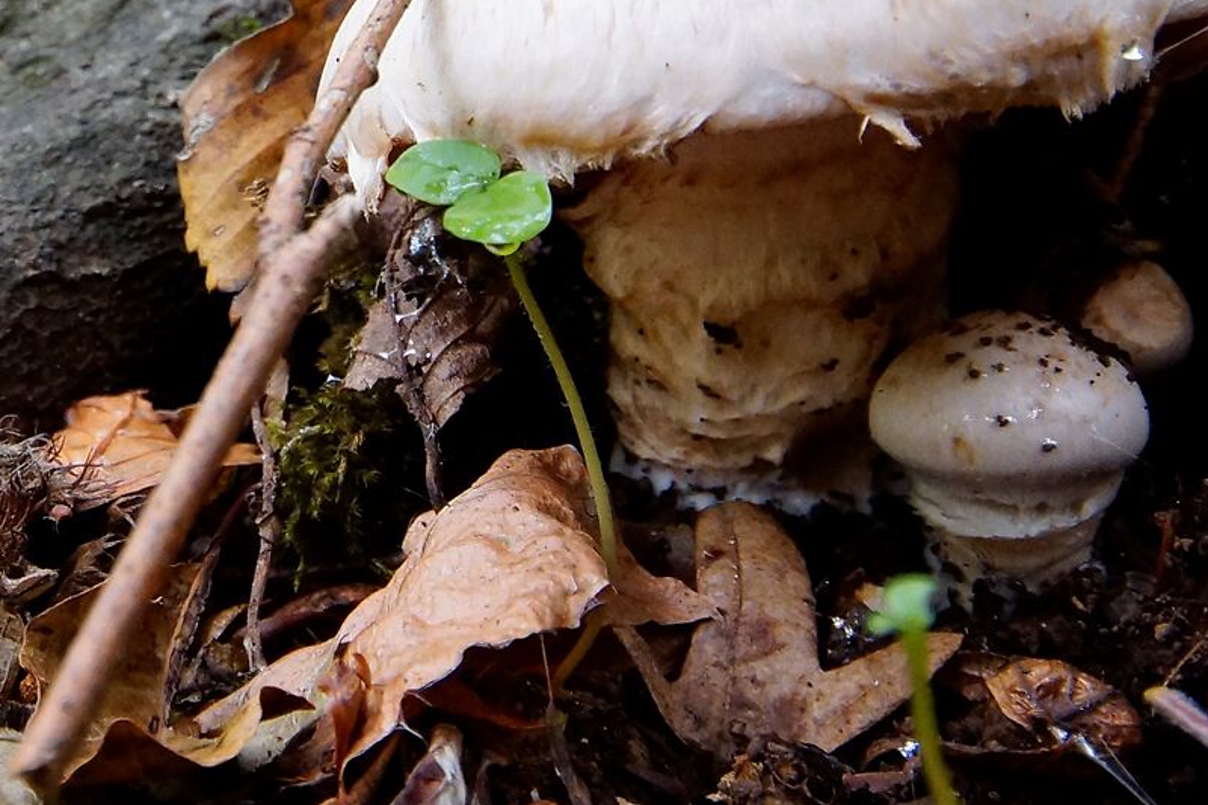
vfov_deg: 26.4
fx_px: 1661
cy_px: 86
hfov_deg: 37.2
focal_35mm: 50
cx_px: 106
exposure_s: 1/50
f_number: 4.5
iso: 800
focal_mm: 11
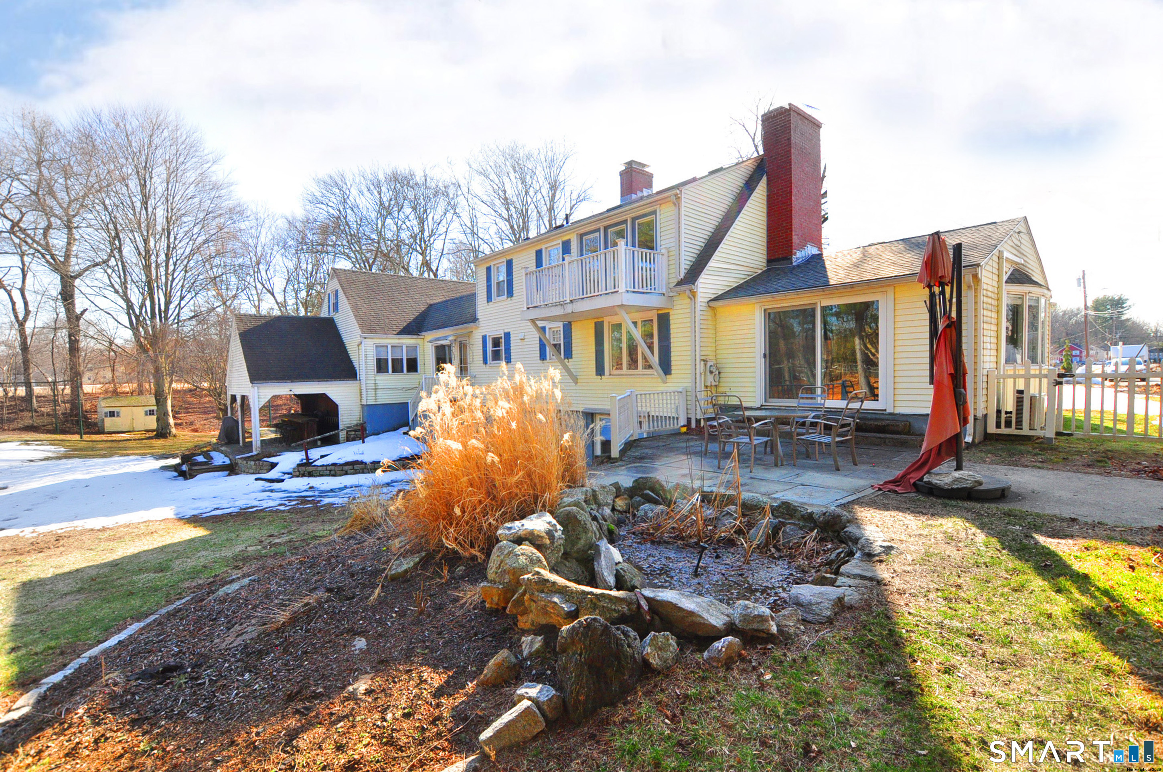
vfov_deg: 71.9
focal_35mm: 16
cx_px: 582
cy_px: 386
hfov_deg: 95.1
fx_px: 532
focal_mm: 11
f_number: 6.3
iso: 640
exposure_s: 1/400
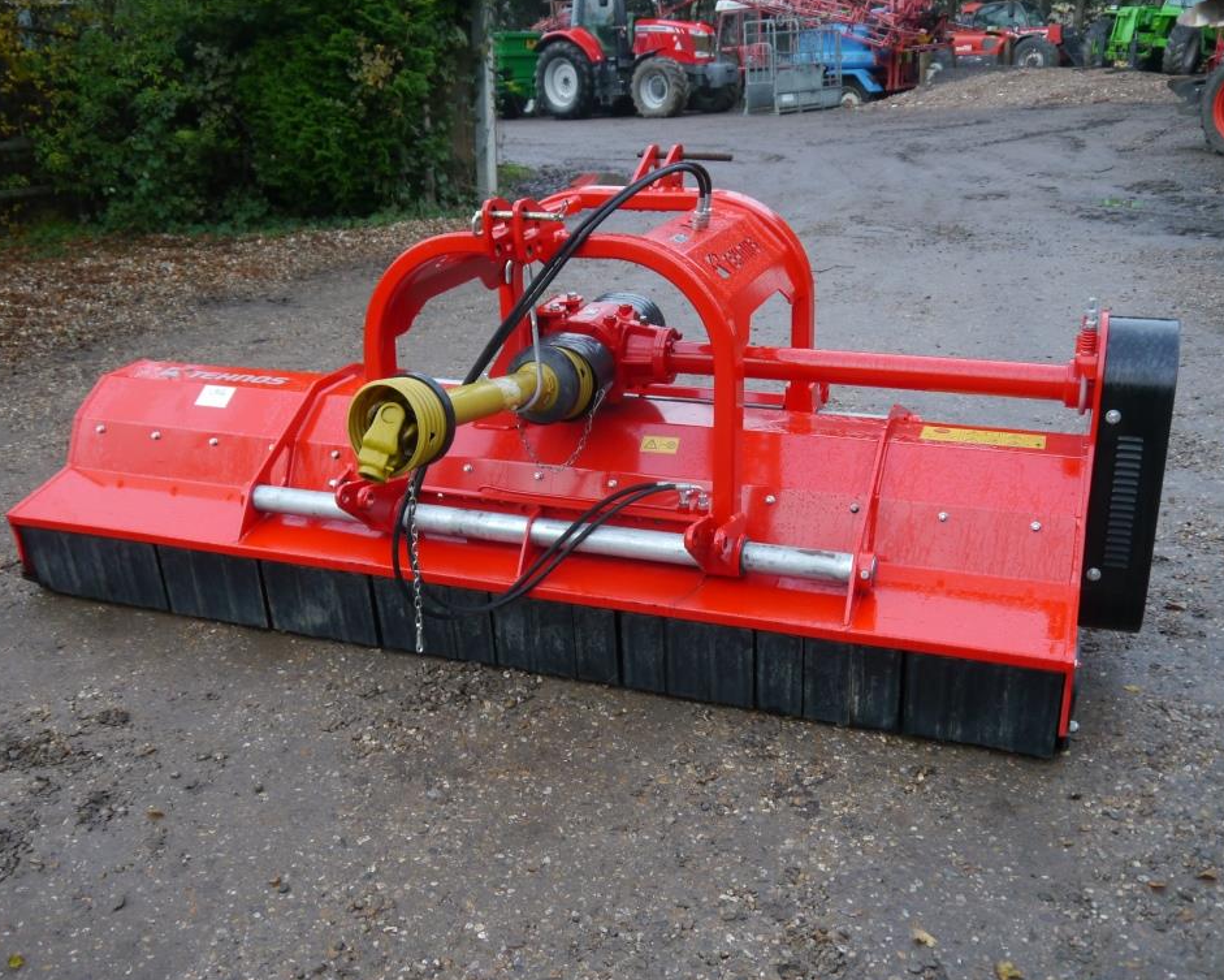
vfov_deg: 43.4
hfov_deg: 52.8
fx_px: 1232
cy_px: 492
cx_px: 592
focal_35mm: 34
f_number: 3.8
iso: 640
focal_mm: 16
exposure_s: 1/60
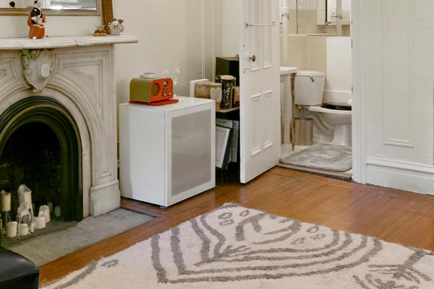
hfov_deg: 40.5
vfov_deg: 26.9
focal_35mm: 48
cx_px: 168
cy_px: 29
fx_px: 584
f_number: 8
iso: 100
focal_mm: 11
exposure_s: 1/4
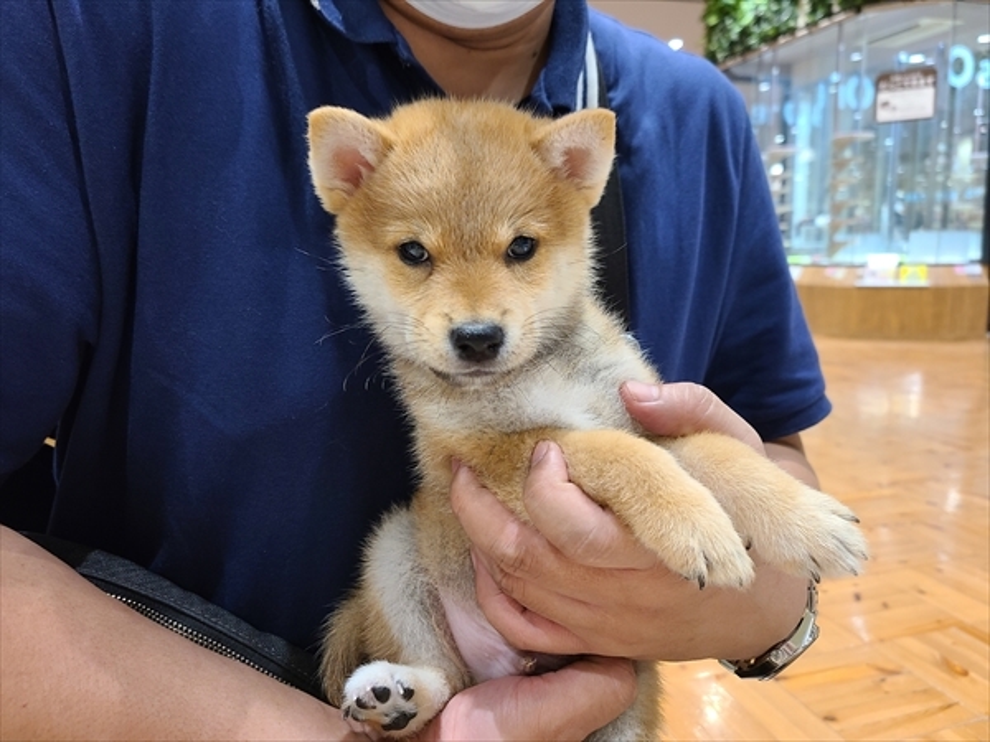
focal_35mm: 26
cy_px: 371
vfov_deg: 53.1
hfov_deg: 67.3
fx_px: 744
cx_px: 495
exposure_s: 1/50
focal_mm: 5.4
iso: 160
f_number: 1.8
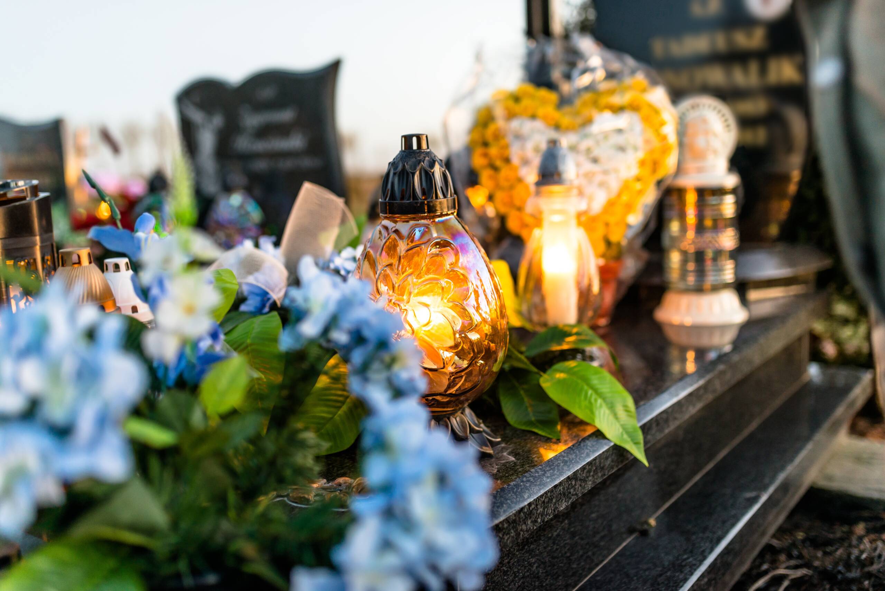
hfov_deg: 54.4
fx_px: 861
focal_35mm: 35
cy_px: 296
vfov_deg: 37.9
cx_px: 442
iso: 500
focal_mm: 35
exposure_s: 1/15
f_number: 1.8
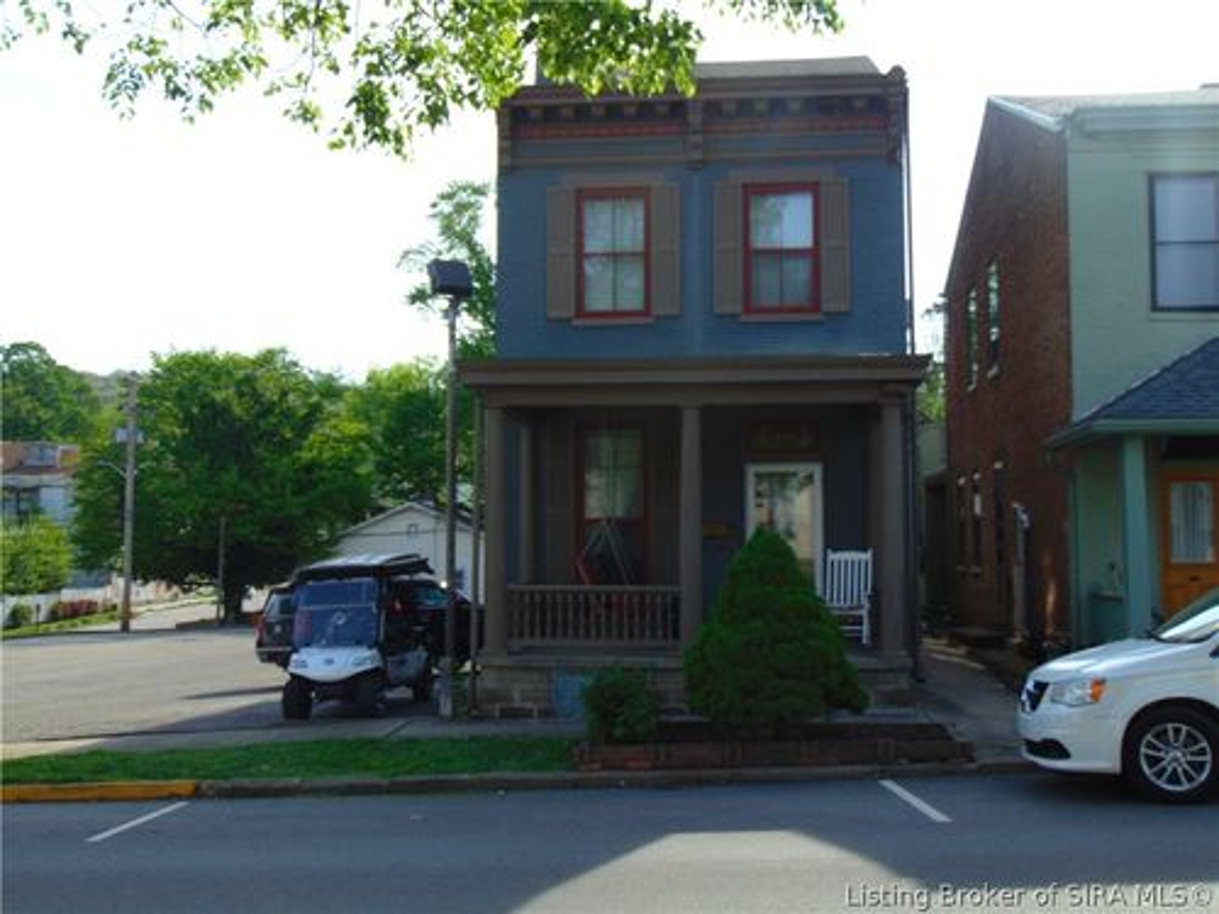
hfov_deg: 44.8
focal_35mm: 42
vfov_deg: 34.3
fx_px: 1479
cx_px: 610
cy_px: 457
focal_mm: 7.6
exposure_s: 1/640
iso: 80
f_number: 3.3
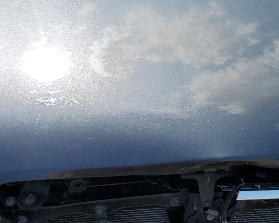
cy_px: 97
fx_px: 603
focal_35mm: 73
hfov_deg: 26.0
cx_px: 178
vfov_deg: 21.0
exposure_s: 1/3333
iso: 50
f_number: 1.5
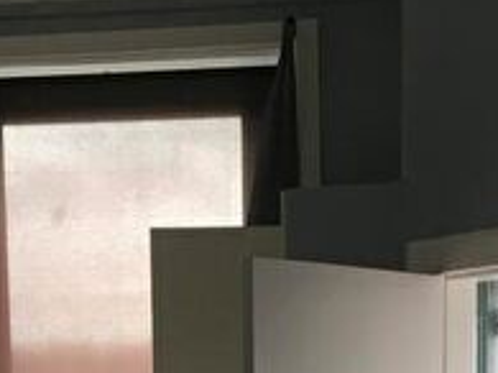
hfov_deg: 18.9
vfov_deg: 13.0
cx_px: 230
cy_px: 658
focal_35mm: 104
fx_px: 1495
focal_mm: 4.15
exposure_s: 1/33
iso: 25
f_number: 2.2
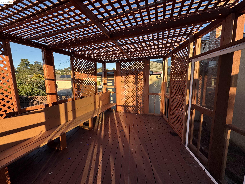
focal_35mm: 14
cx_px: 122
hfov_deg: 102.1
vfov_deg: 85.7
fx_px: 99
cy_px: 92
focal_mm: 2.22
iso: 40
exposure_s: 1/467
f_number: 2.2
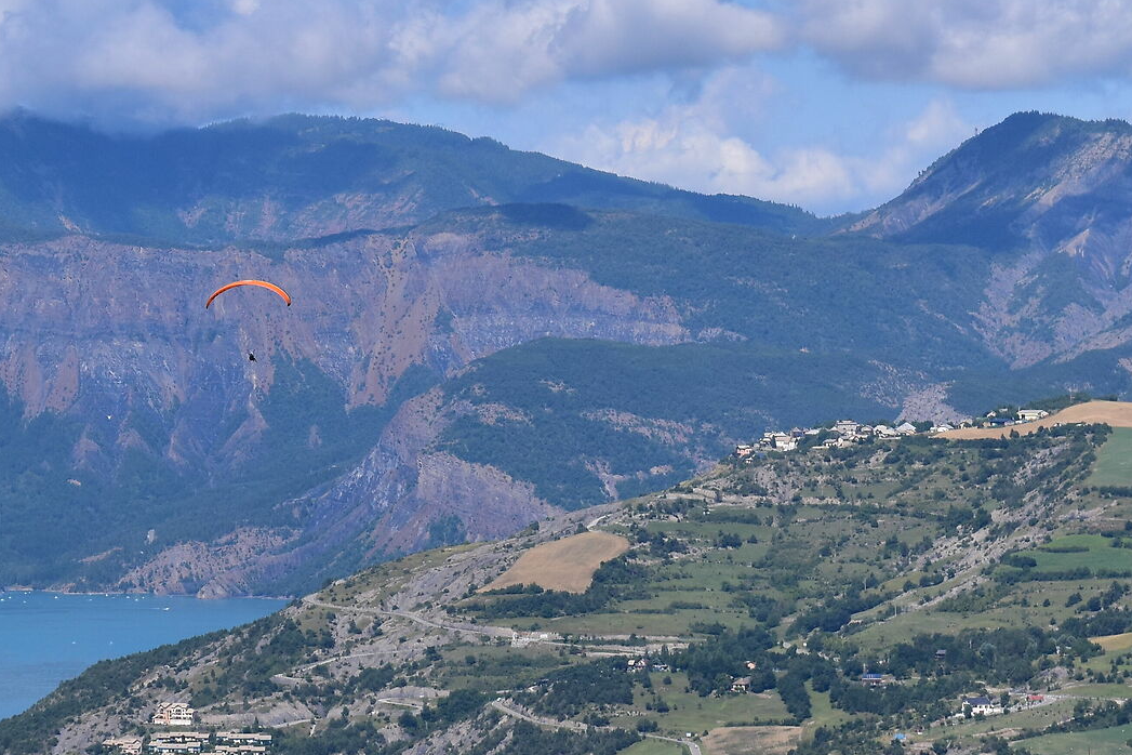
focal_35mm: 189
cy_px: 194
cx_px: -41
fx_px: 5947
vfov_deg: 7.3
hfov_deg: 10.8
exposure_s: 1/500
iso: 220
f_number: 11
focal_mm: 55
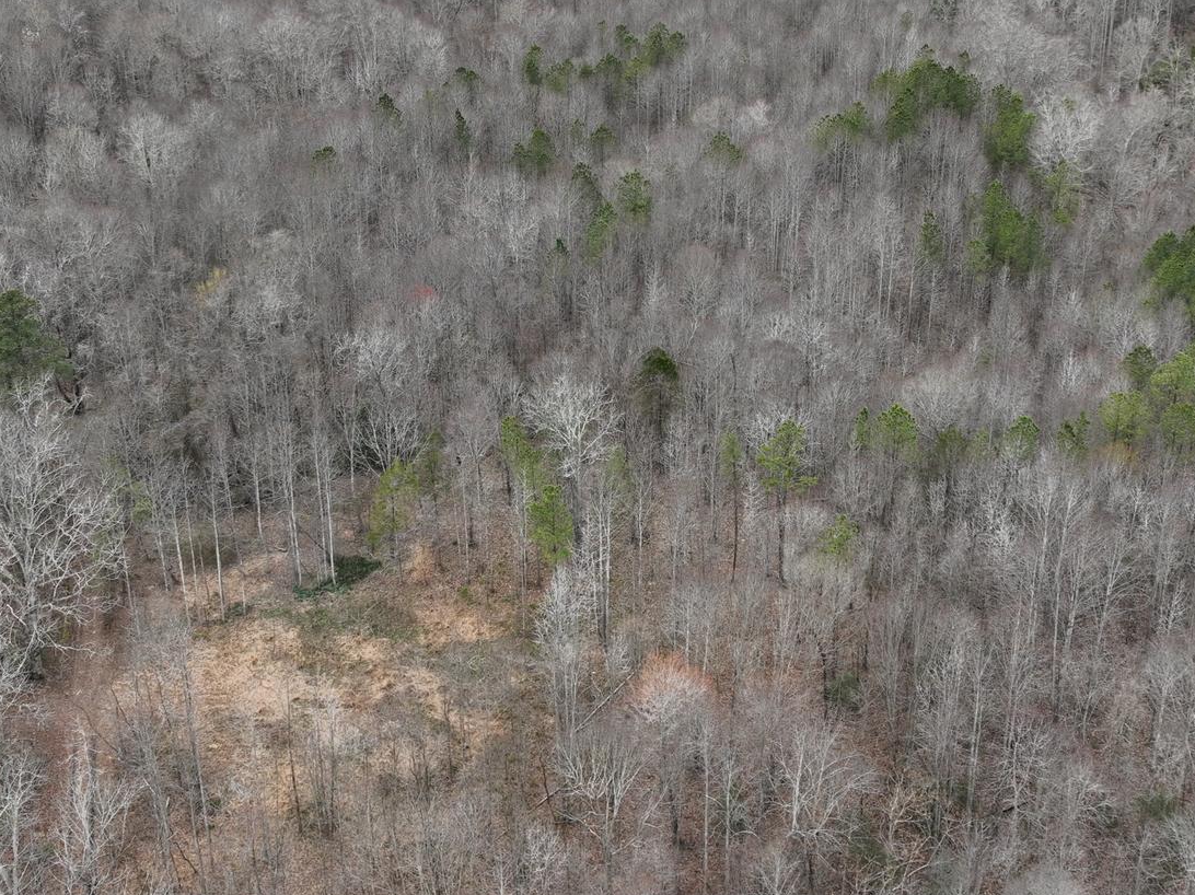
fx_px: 1553
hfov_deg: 42.1
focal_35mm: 45
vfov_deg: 31.3
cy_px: 170
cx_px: 642
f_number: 2.8
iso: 200
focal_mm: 12.29
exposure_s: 1/800
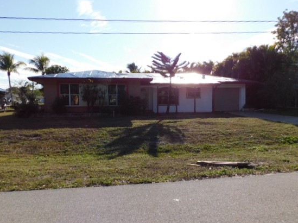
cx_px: 146
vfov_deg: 49.7
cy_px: 117
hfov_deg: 63.5
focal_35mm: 28
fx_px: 241
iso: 125
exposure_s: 1/1600
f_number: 3.3
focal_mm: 4.3
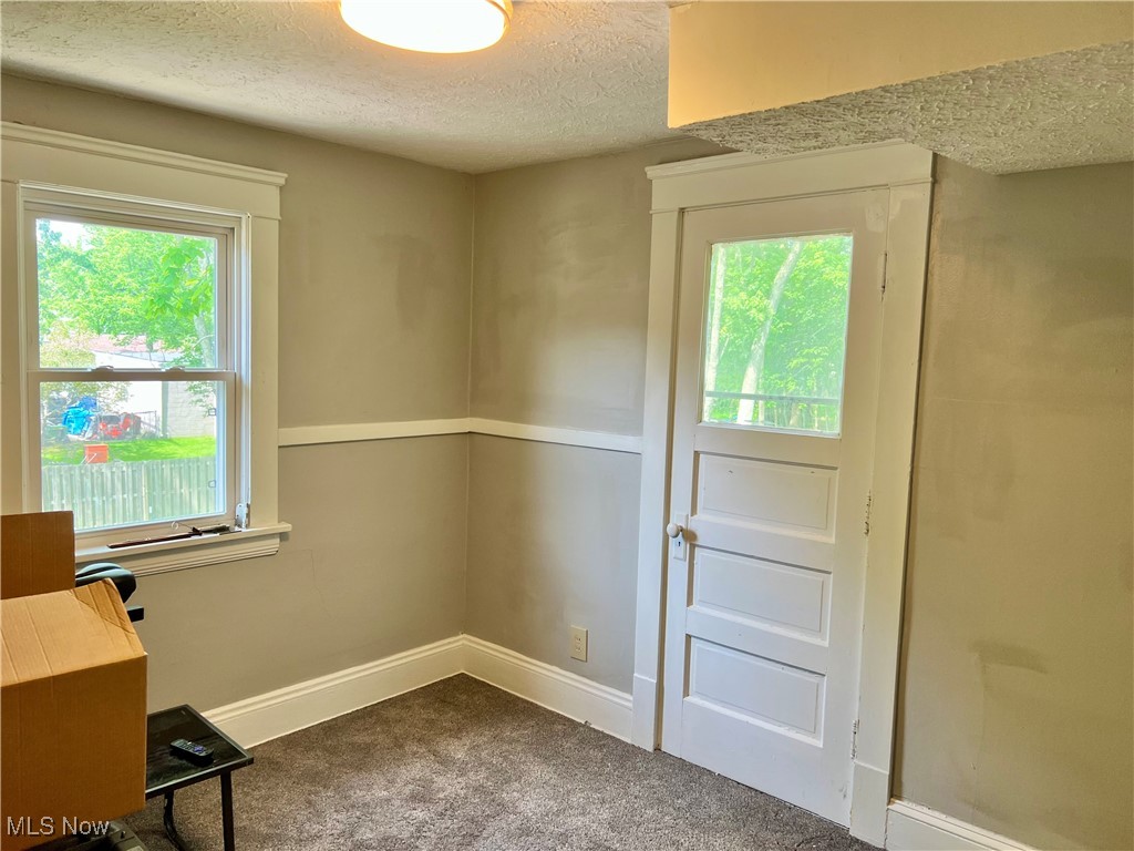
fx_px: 852
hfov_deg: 67.3
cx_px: 567
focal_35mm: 26
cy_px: 426
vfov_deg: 53.1
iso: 80
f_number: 1.5
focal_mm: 5.7
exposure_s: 1/120
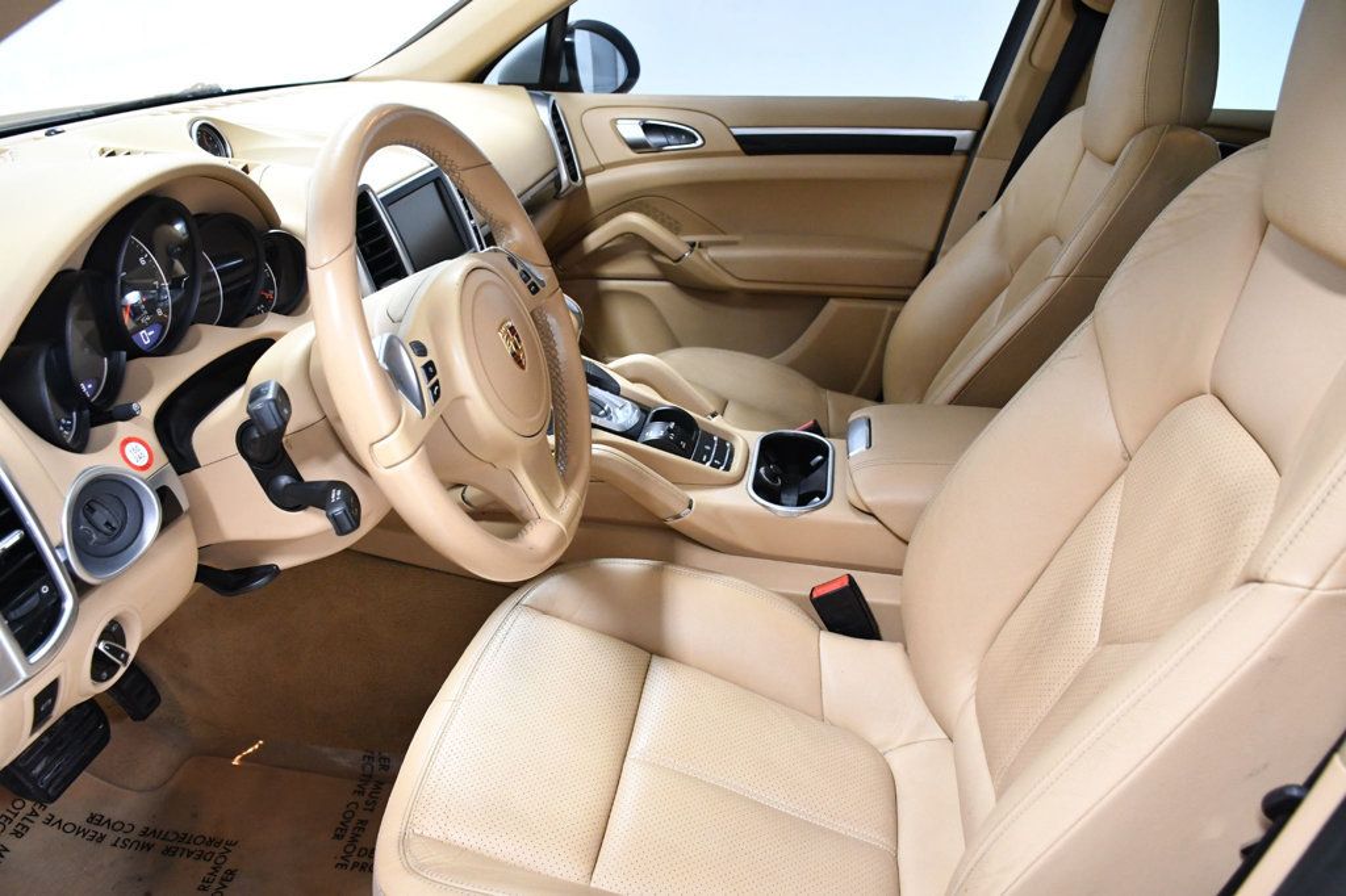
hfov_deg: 67.4
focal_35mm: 27
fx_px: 1009
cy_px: 448
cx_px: 673
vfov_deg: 47.9
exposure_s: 1/100
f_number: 5
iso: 2500
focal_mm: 18
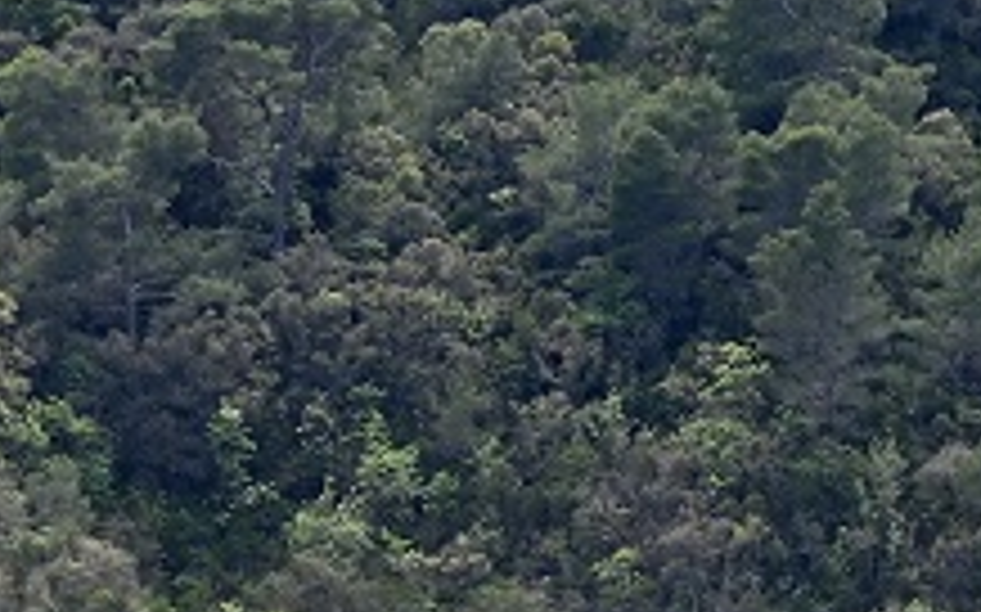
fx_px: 19587
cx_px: 518
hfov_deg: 2.9
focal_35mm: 733
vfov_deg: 1.8
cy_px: 886
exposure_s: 1/1000
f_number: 5
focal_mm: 165
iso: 320
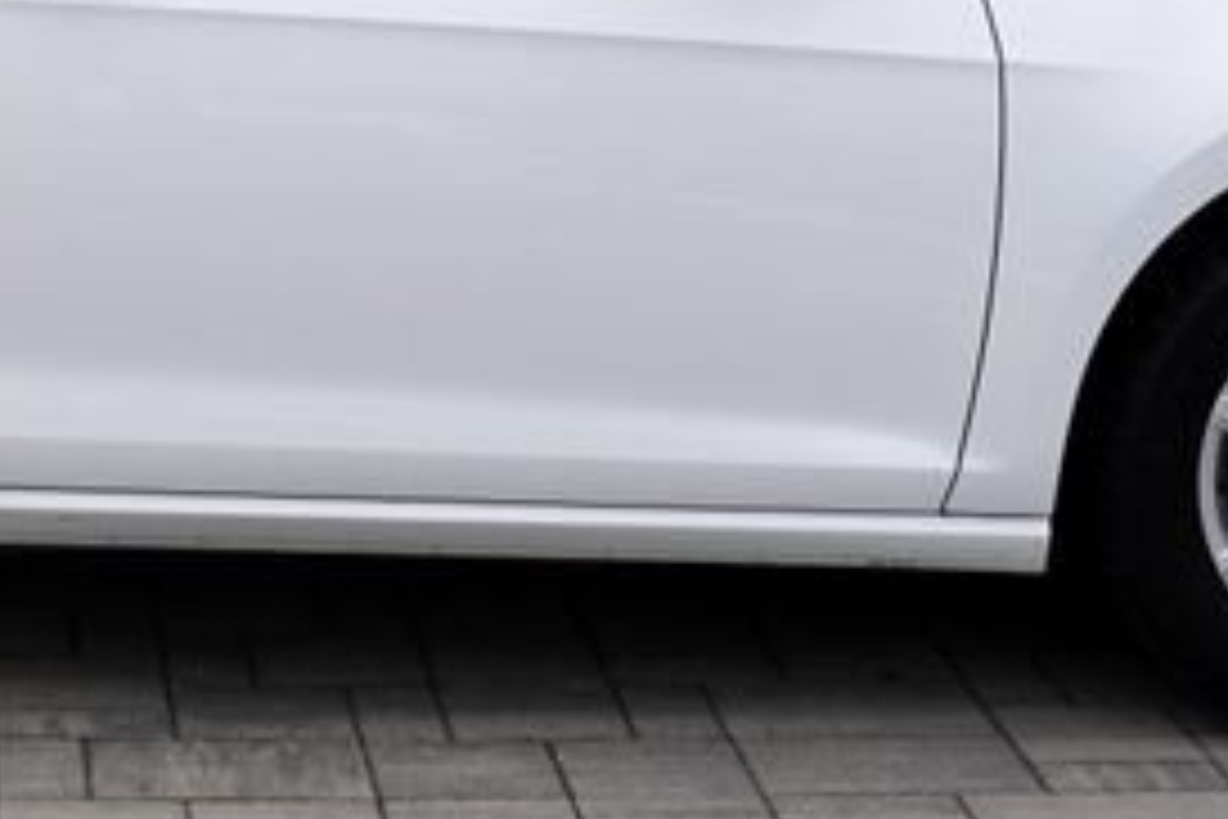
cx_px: 94
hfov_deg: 16.3
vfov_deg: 10.9
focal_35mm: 124
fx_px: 4229
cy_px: -43
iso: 100
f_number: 5
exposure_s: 1/125
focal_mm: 33
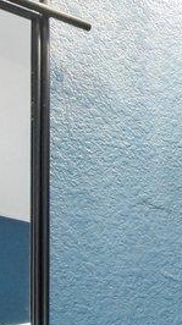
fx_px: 973
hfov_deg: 8.2
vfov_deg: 16.5
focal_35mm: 113
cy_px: 549
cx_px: 624
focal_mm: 14
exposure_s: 1/15
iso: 1400
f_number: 8
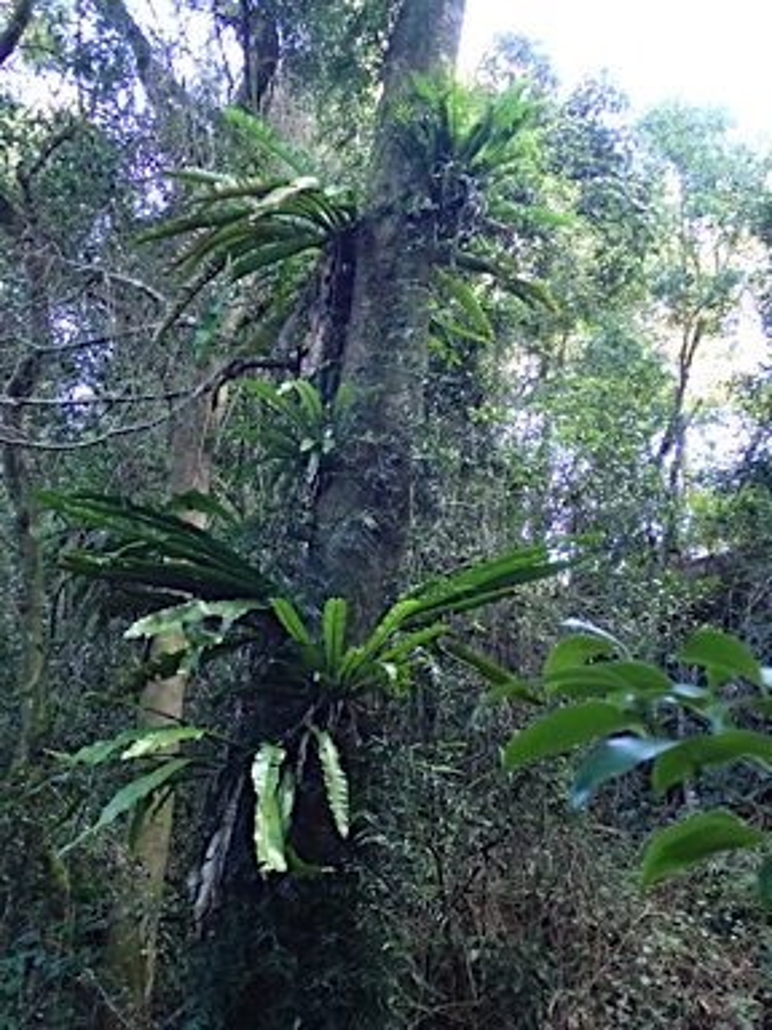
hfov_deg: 40.7
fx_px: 1041
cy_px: 515
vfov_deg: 52.6
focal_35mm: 35
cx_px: 386
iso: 800
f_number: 2.6
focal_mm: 6.42
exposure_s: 1/80
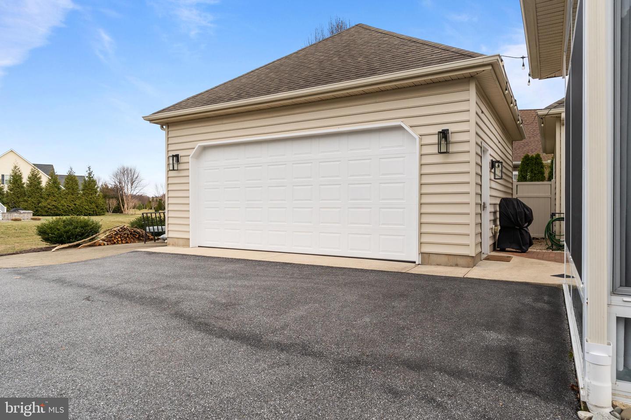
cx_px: 316
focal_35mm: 22
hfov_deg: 78.1
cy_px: 210
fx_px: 389
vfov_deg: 56.8
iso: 200
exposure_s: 1/320
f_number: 7.1
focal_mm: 14.8
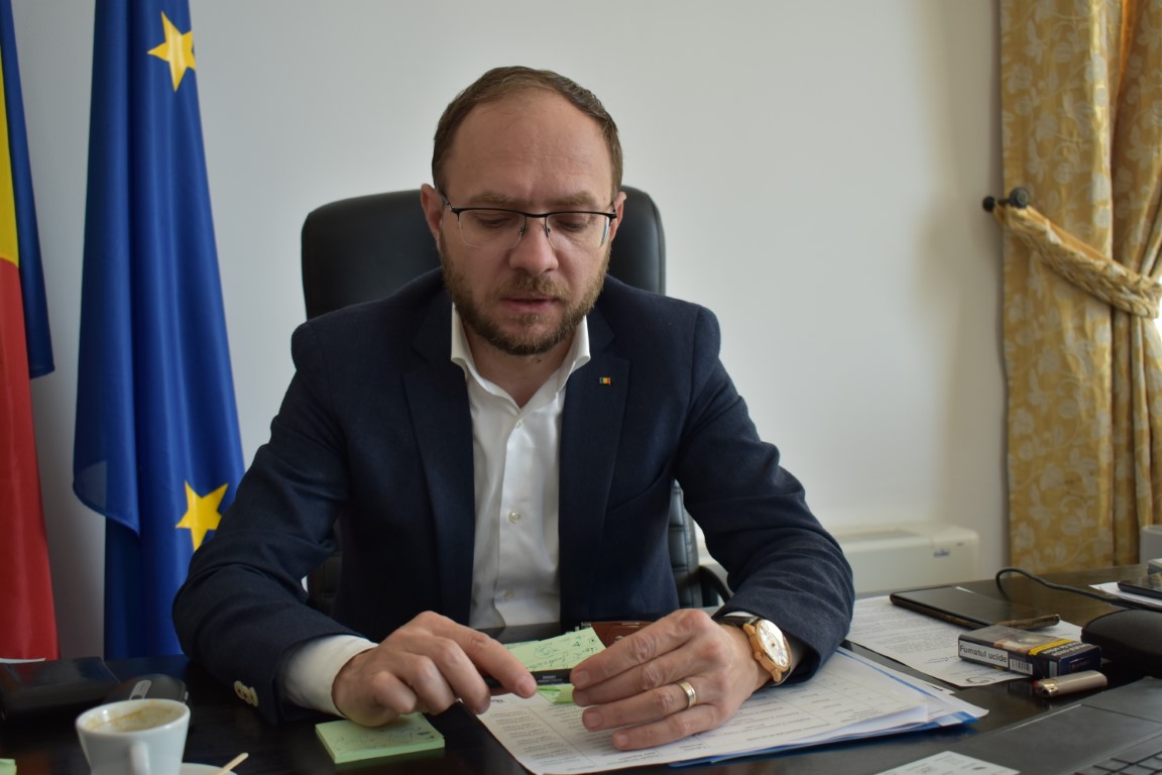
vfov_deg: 34.2
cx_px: 581
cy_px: 388
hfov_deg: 49.6
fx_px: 1259
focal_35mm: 39
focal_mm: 26
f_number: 4.2
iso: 400
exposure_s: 1/80
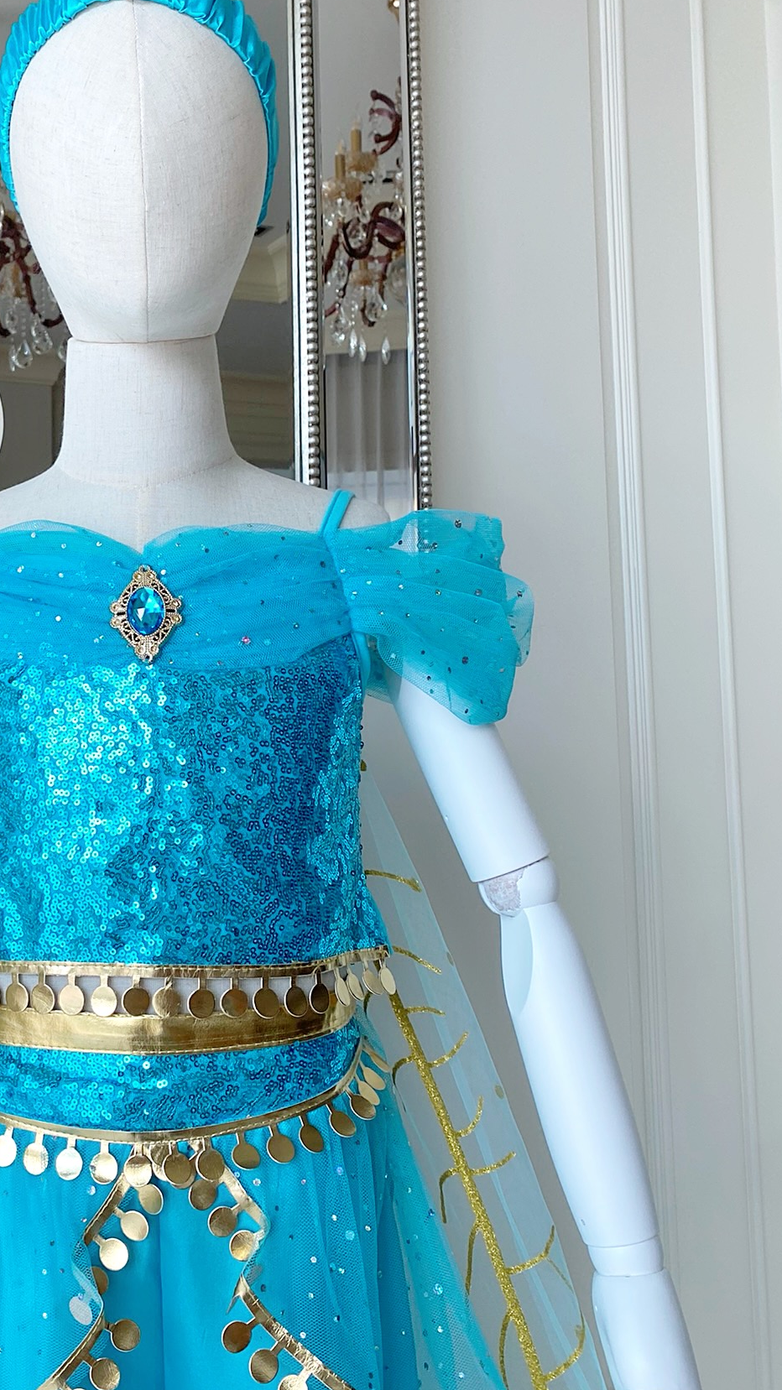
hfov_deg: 32.6
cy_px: 659
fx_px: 1290
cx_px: 140
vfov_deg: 56.6
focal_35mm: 35
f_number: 1.8
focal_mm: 4.25
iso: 80
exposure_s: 1/121
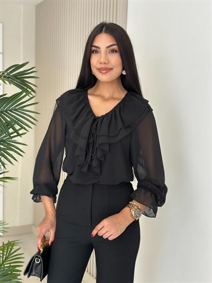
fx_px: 392
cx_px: 106
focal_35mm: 48
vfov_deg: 39.6
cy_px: 142
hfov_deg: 30.3
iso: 80
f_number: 1.78
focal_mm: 6.86
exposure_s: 1/234
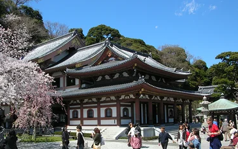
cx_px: 111
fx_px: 259
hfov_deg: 49.2
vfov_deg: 31.8
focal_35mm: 40
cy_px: 95
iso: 50
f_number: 5.6
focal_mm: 5.8
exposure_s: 1/223
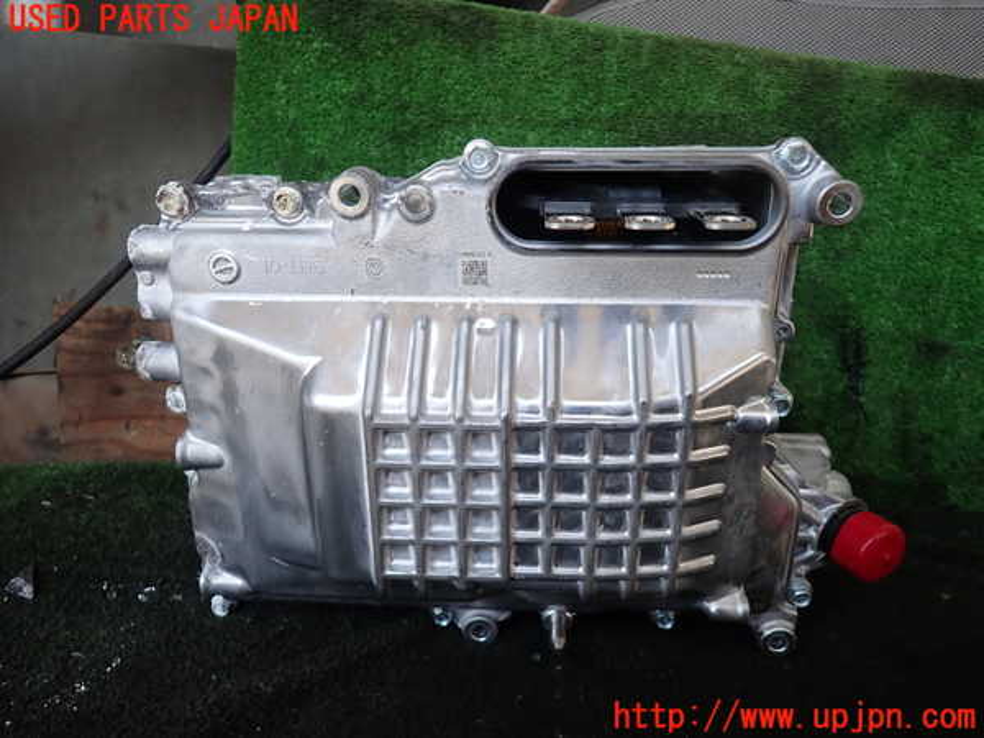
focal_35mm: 25
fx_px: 711
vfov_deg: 54.9
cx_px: 492
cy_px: 369
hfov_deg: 69.4
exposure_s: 1/100
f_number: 2
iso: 100
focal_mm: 4.5
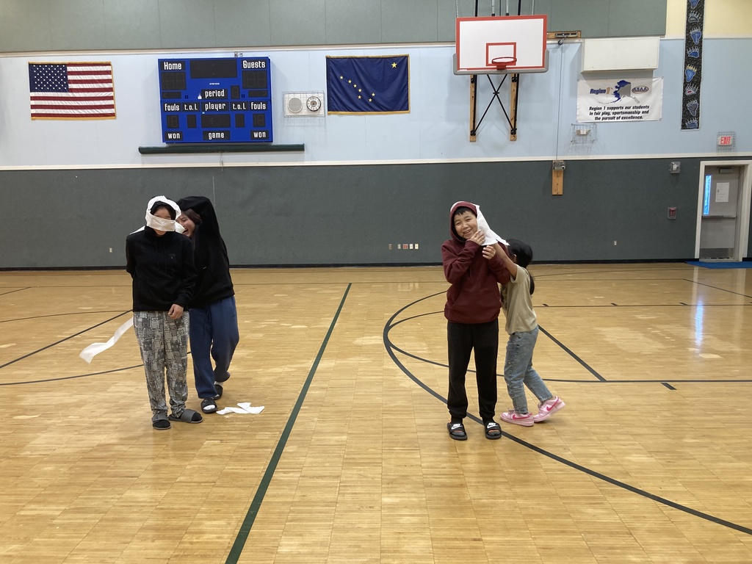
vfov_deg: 49.7
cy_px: 282
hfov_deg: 63.4
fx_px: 608
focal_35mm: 28
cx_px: 376
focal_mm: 3.99
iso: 80
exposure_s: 1/120
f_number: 1.8
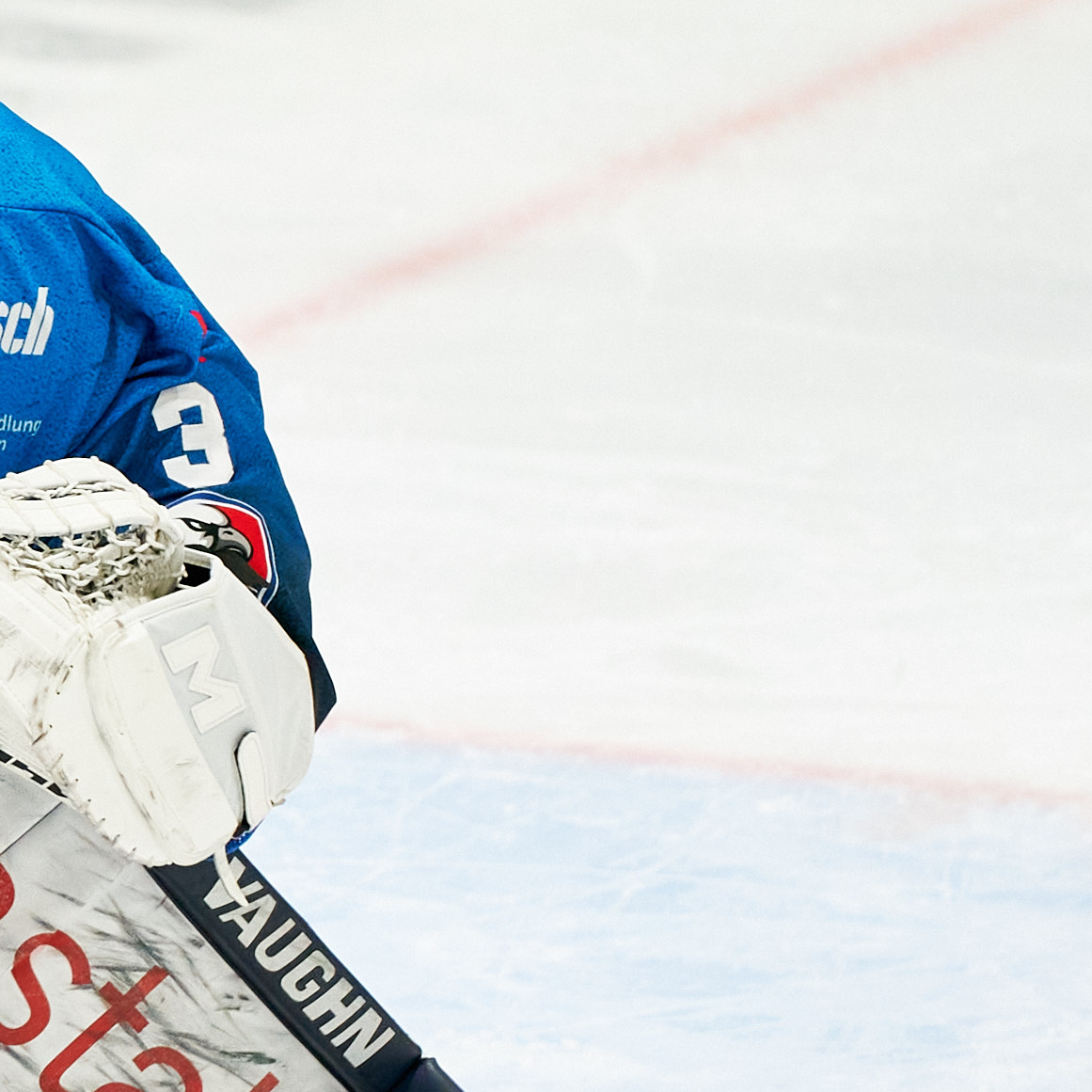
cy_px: 375
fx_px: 30444
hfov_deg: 2.1
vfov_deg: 2.1
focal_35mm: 853
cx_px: -533
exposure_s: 1/800
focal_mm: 200
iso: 2000
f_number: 2.8
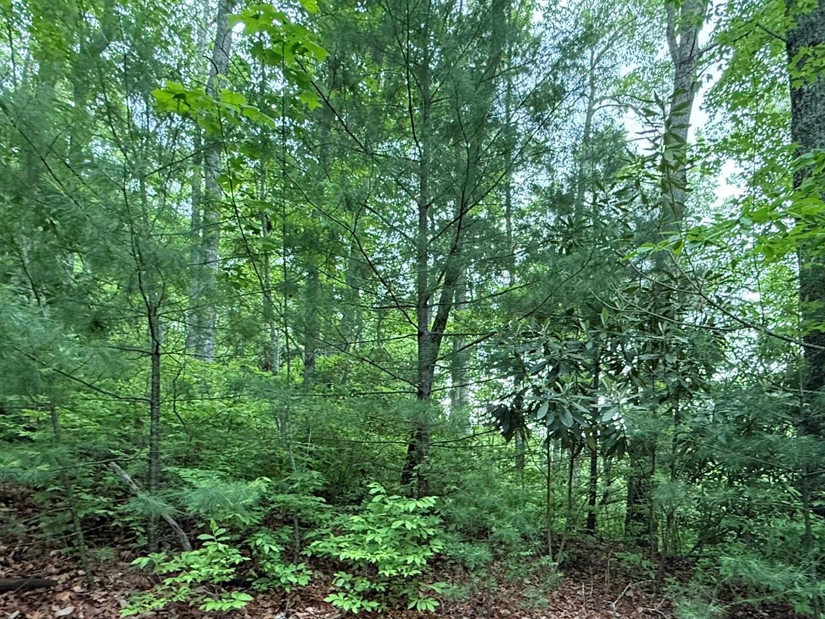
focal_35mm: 23
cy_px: 444
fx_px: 548
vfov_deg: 56.7
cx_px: 470
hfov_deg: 73.5
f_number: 2.2
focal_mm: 2.22
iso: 500
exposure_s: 1/60
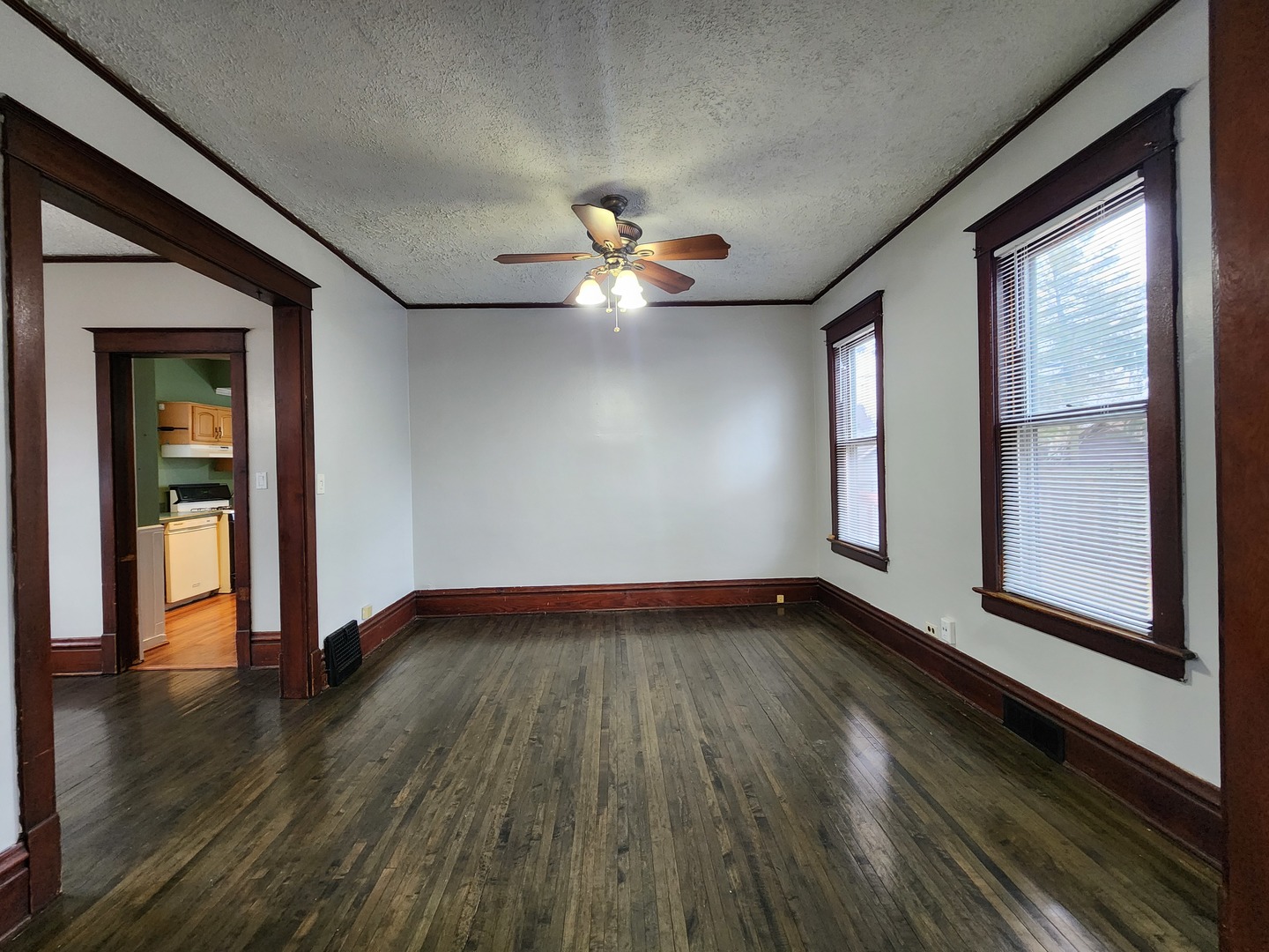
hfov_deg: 106.2
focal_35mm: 13
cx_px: 634
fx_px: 477
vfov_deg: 89.9
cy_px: 476
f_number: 2.2
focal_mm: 2.2
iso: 320
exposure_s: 1/60
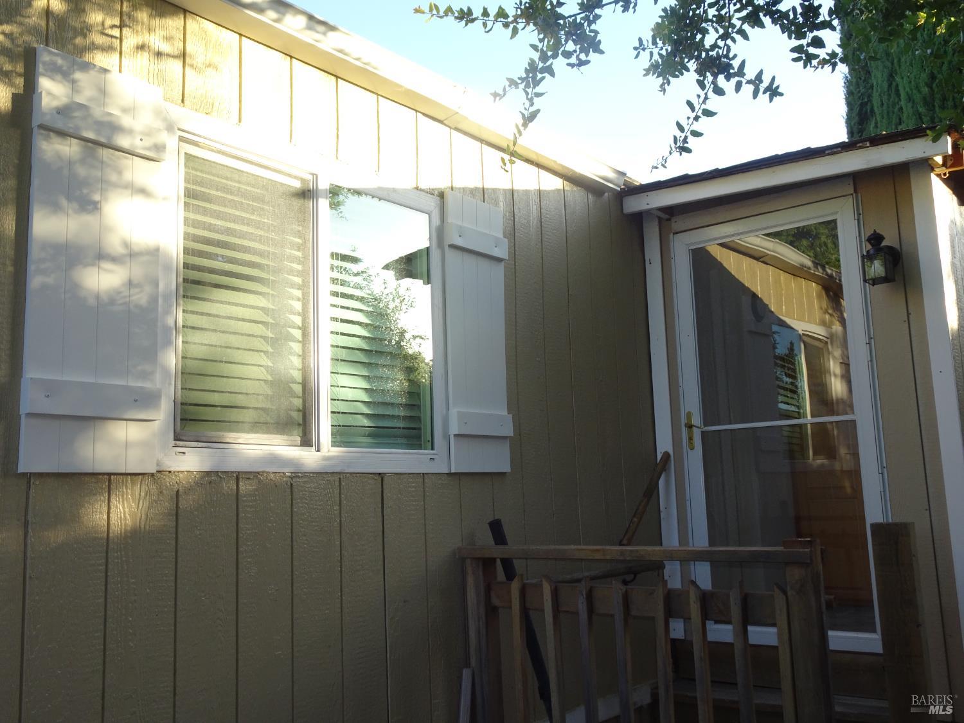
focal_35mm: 33
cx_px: 482
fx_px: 919
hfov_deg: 55.4
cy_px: 362
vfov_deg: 42.9
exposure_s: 1/80
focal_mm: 5.61
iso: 80
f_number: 4
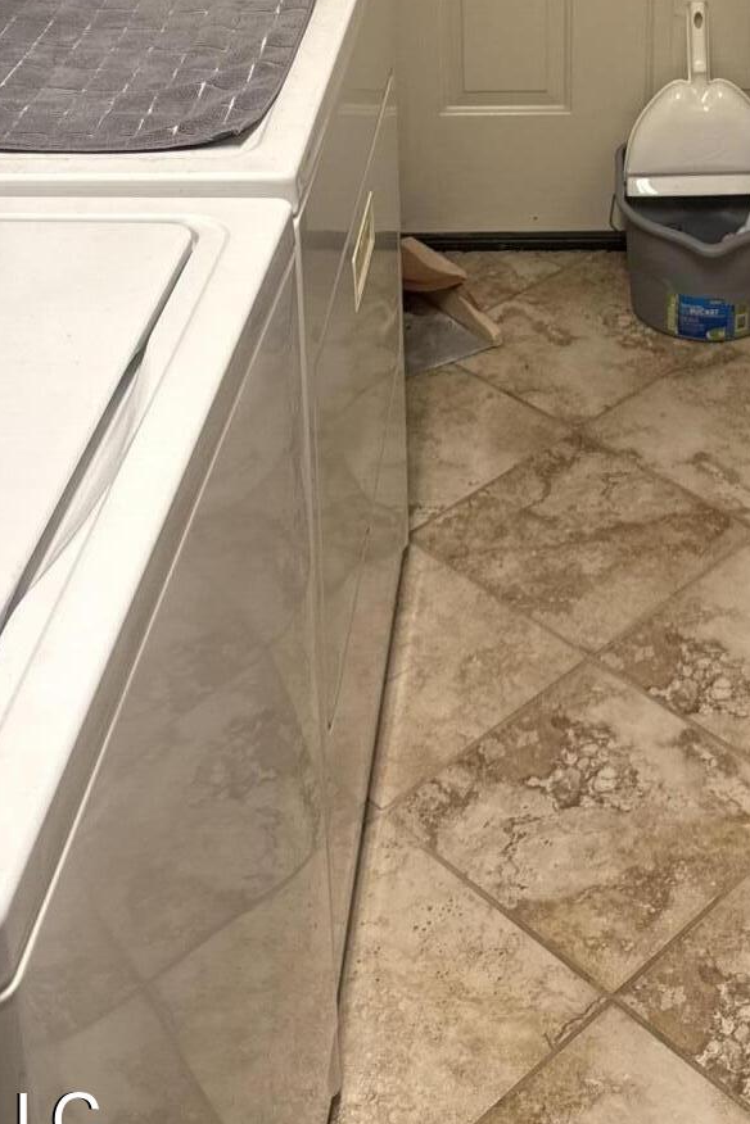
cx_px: 537
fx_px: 1781
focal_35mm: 57
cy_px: -45
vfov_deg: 31.9
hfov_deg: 23.6
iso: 125
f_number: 1.78
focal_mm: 6.76
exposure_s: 1/60
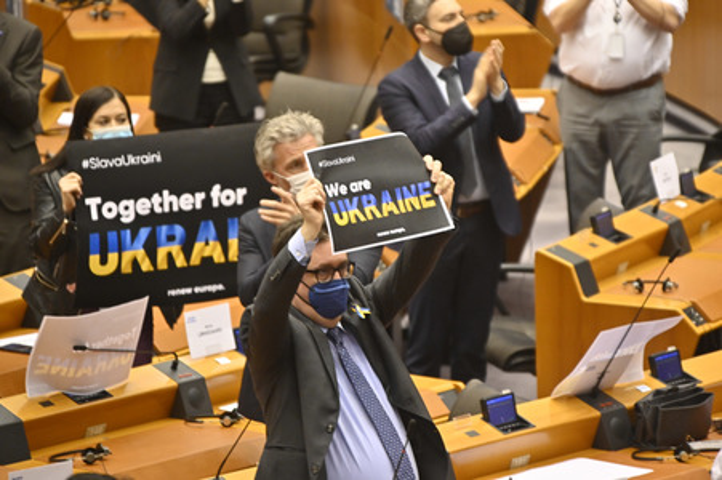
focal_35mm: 320
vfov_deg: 4.3
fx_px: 6413
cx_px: 361
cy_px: 240
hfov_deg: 6.4
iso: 2500
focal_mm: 320
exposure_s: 1/200
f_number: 6.3
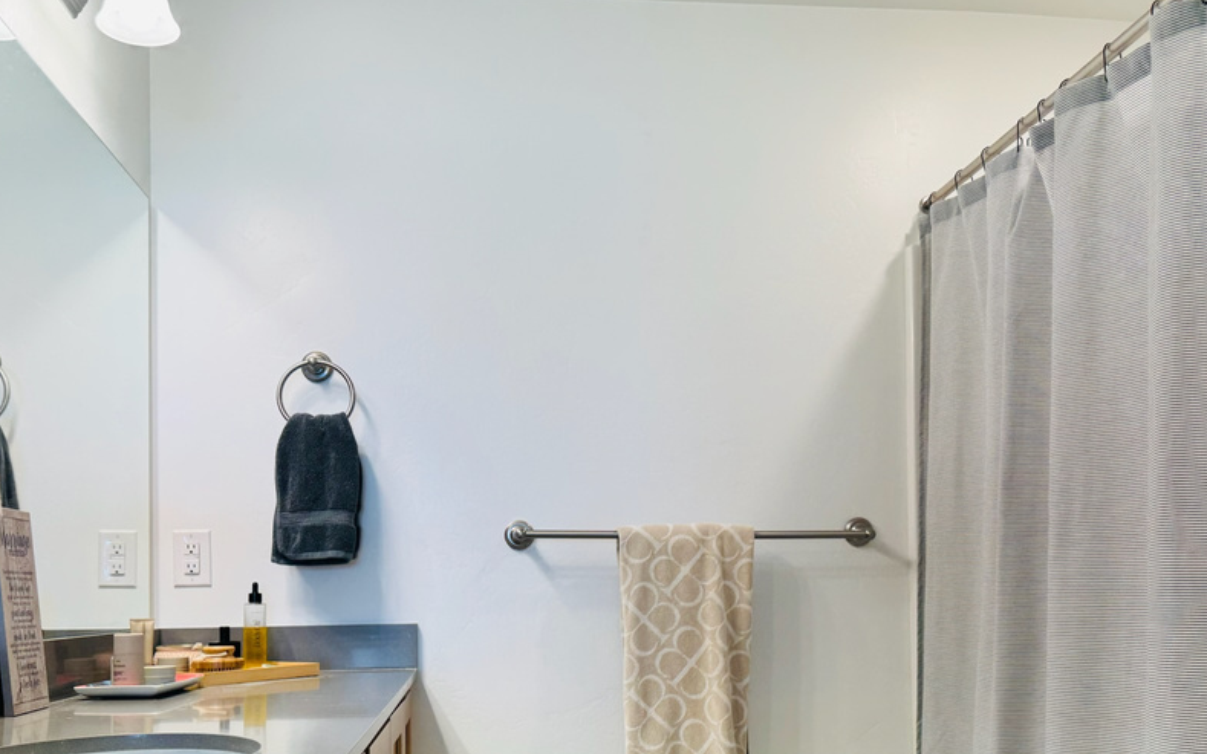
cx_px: 589
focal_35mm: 33
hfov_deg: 58.1
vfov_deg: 37.3
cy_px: 569
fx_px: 1085
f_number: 1.78
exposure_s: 1/120
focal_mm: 6.76
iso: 64
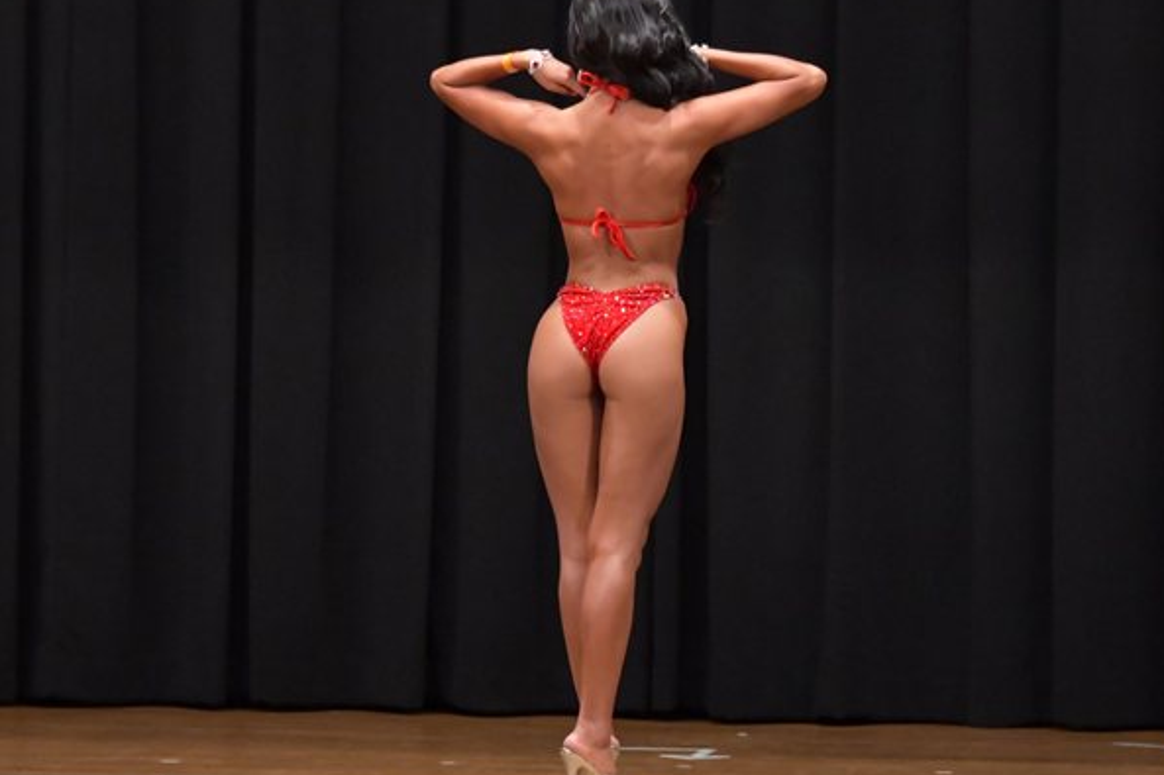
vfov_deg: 4.7
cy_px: 418
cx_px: 602
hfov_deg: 7.0
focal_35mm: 294
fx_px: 9503
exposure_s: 1/400
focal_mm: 150
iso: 6400
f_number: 5.6
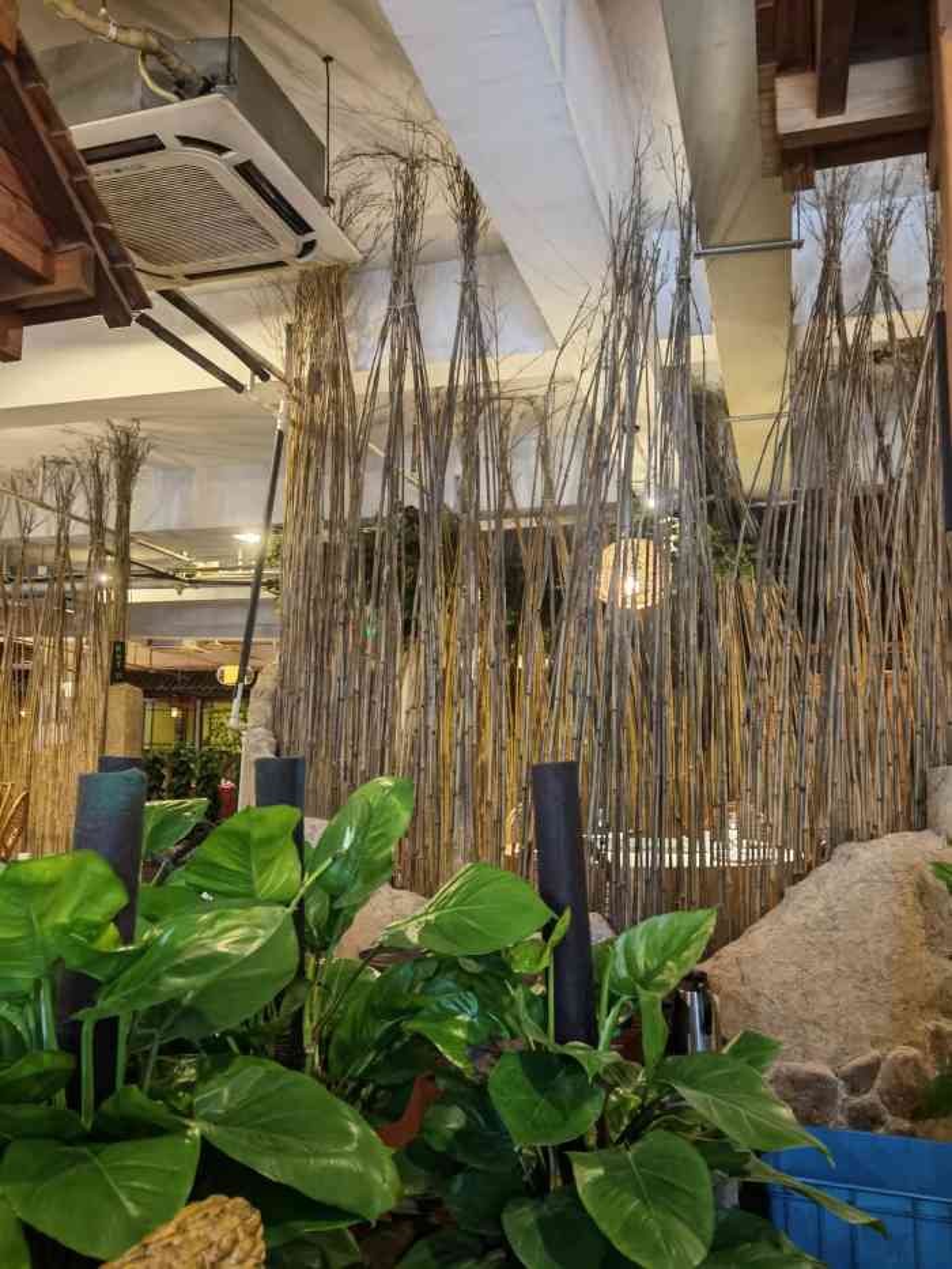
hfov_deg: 51.4
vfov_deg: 65.3
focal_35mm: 27
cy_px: 634
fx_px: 990
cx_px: 476
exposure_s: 1/33.3
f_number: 1.9
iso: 400
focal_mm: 6.67
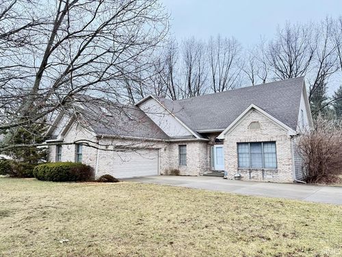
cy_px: 128
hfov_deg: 71.6
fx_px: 237
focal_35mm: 24
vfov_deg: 56.8
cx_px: 171
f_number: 1.78
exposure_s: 1/186
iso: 200
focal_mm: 6.76
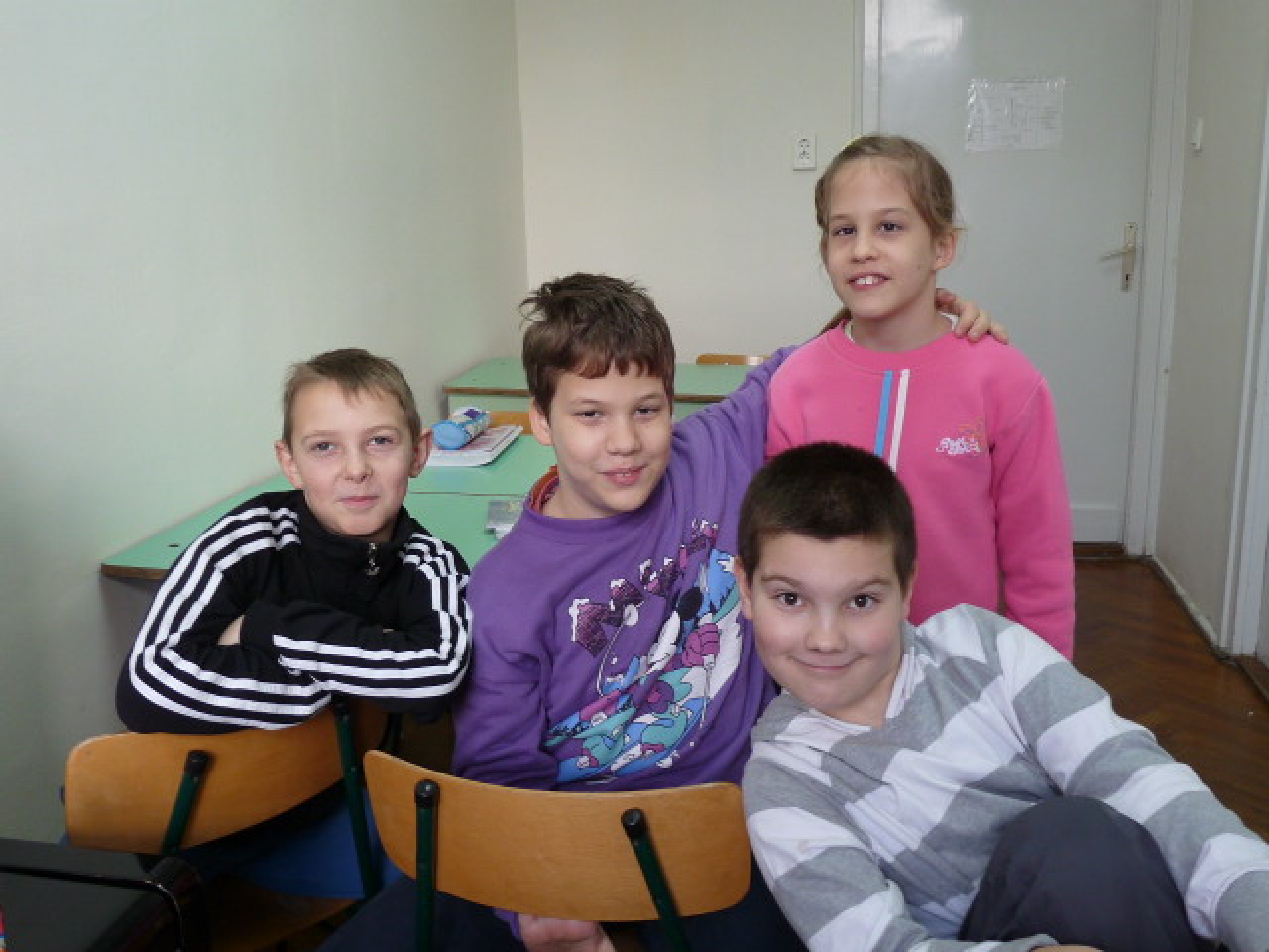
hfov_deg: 56.8
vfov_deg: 44.2
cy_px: 476
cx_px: 634
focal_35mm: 32
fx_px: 1173
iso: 125
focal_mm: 4.8
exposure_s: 1/30
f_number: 2.8
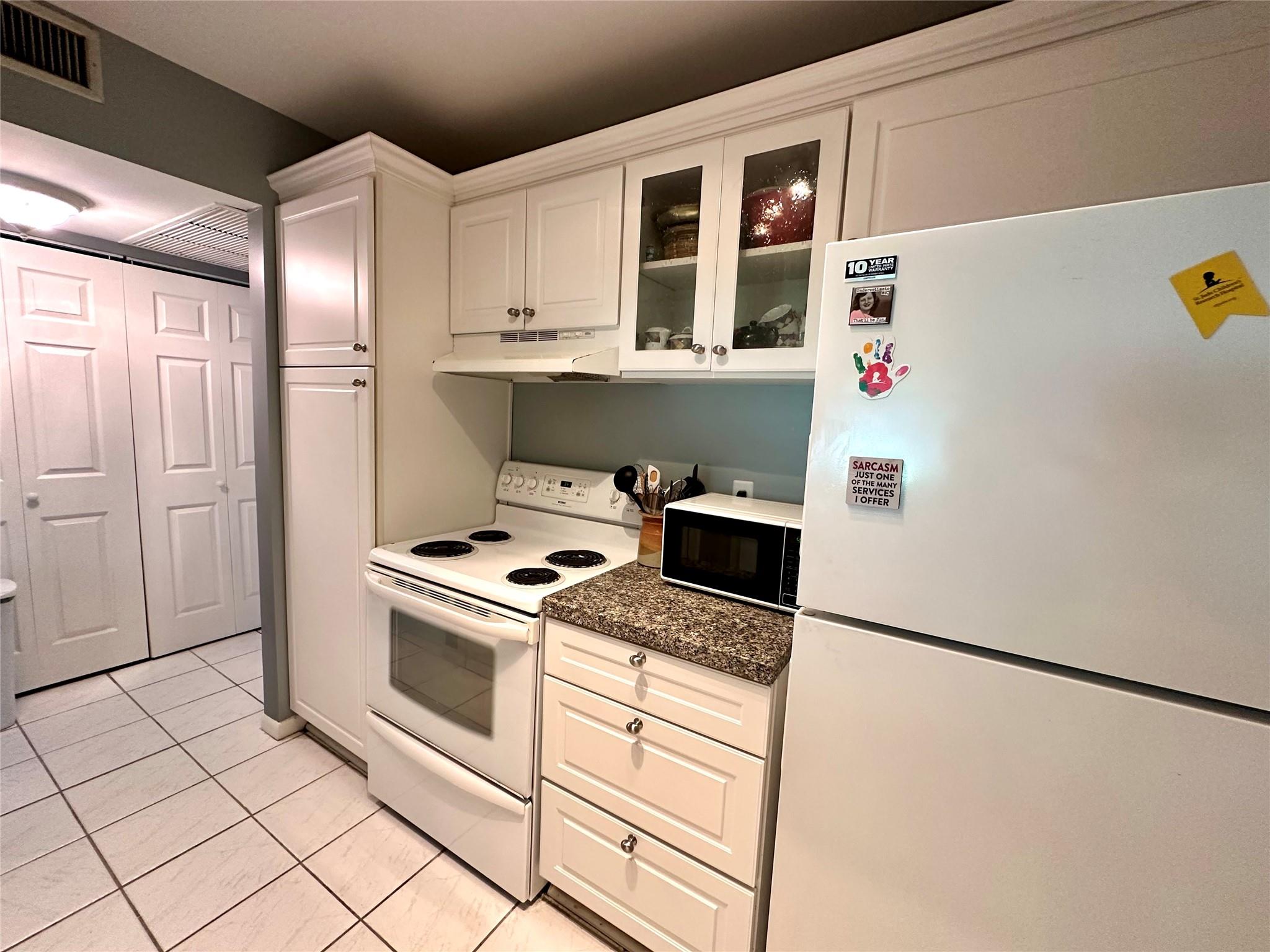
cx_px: 635
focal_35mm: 14
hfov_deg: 102.1
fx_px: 514
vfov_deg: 85.7
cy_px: 476
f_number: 2.2
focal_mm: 2.22
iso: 250
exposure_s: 1/60
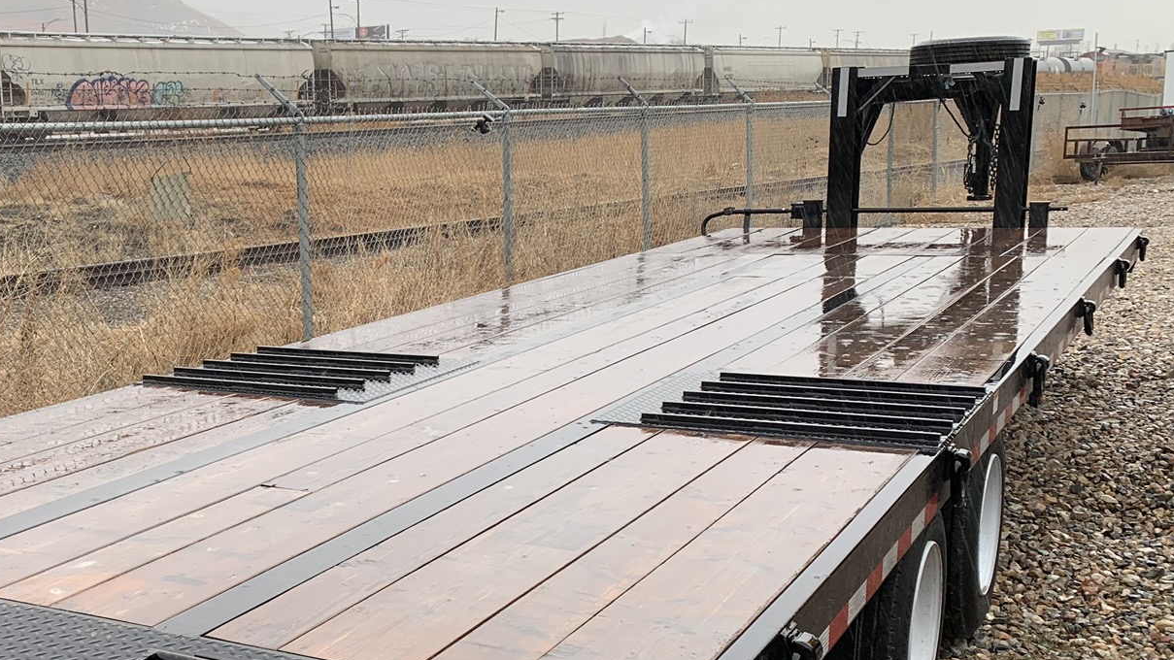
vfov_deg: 24.7
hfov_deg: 41.4
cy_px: 470
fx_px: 1494
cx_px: 269
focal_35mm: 48
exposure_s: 1/135
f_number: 1.8
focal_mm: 4.25
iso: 25
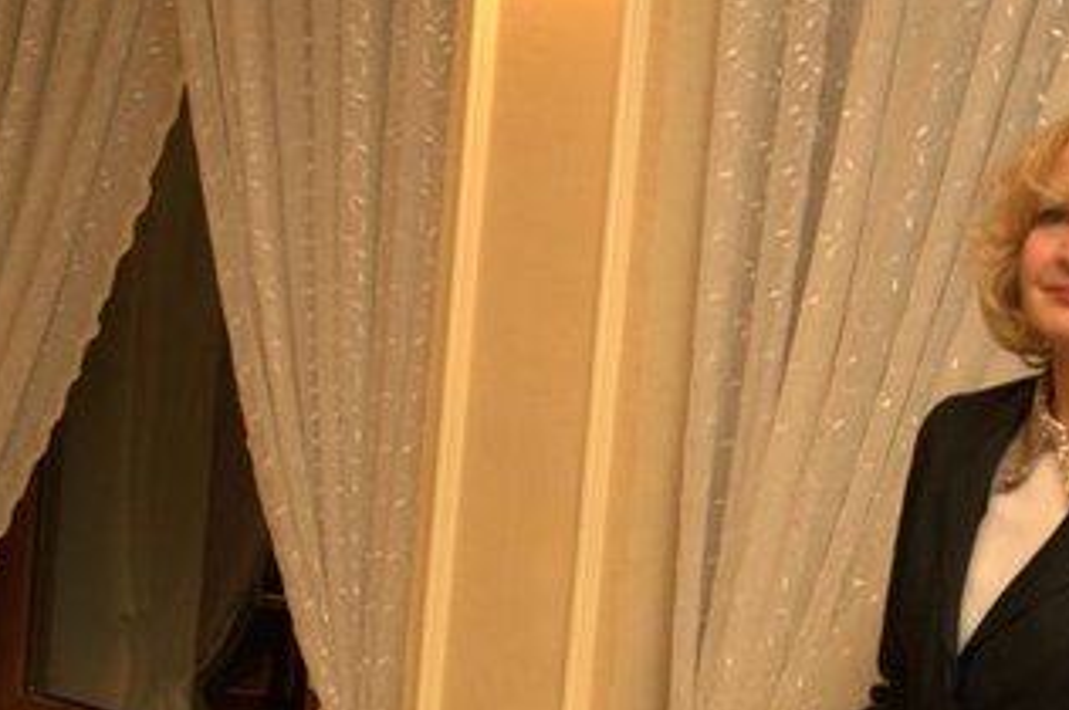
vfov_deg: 12.5
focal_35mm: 108
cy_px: 659
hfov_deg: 18.6
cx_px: 947
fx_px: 3204
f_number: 5.6
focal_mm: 35
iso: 800
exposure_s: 1/60
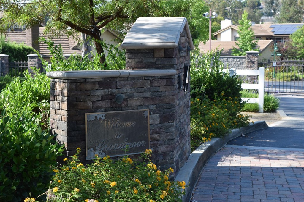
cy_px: 101
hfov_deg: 27.0
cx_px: 152
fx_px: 633
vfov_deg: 18.2
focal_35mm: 75
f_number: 8
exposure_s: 1/250
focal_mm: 50
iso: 320
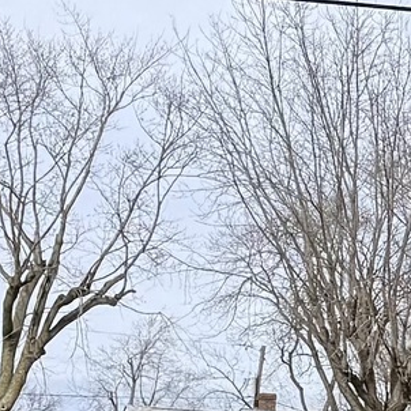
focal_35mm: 216
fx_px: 2902
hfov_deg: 7.6
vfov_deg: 8.0
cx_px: 938
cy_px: 478
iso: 80
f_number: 1.78
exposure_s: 1/4673
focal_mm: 6.76
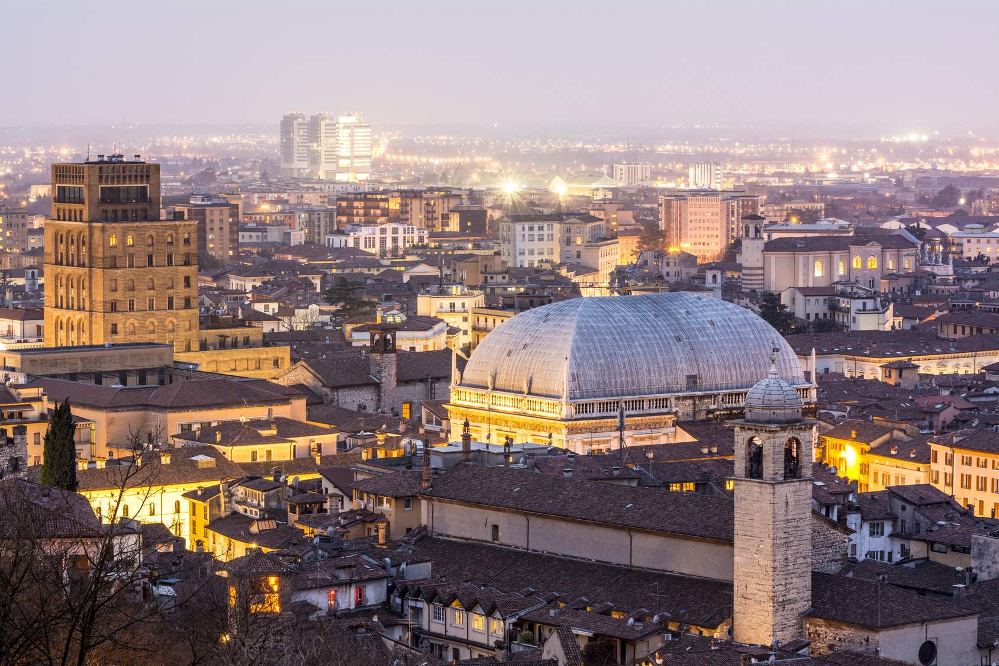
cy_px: 333
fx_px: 2913
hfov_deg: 19.5
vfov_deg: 13.0
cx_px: 500
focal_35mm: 105
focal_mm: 70
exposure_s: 42
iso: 100
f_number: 8
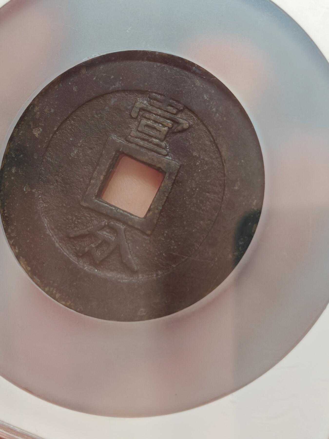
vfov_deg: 20.7
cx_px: 164
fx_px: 1204
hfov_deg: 15.6
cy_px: 220
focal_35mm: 95
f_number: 1.6
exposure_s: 1/100
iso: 100
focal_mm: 7.62
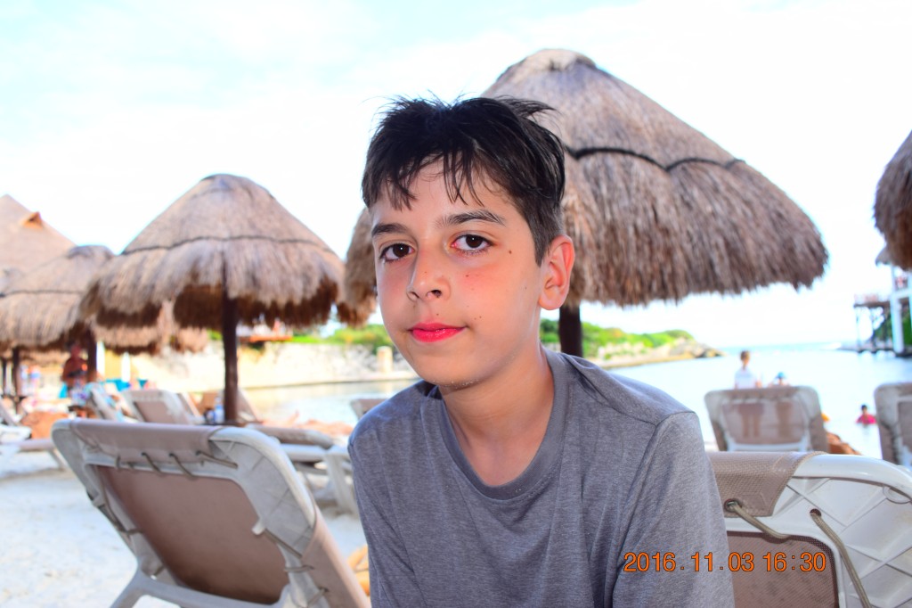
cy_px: 304
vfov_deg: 43.6
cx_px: 456
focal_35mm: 30
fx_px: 760
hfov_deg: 61.9
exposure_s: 1/125
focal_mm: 20
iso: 125
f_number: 5.6
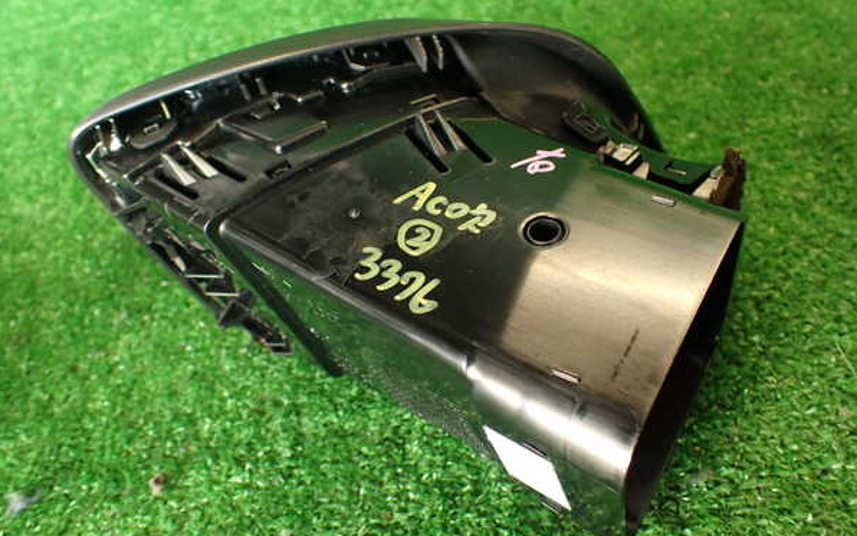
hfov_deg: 59.6
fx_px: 748
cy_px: 264
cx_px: 427
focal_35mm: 32
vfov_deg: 39.5
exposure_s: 1/30
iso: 200
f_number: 2.3
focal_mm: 5.4
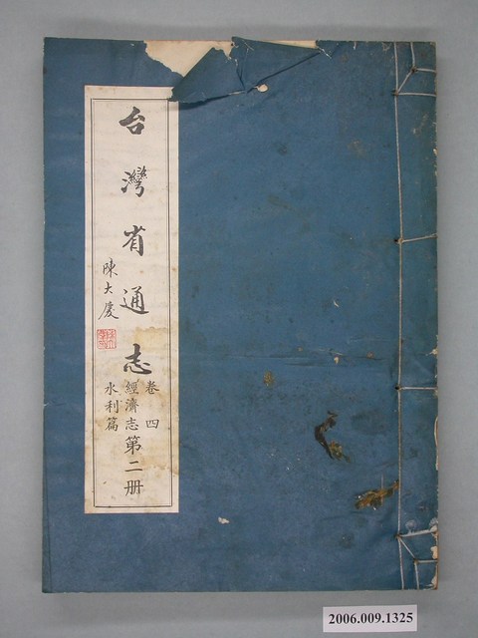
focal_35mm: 54
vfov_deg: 35.5
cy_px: 319
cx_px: 239
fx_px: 994
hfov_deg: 27.0
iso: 100
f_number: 2.9
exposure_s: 1/59.6
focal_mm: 11.3
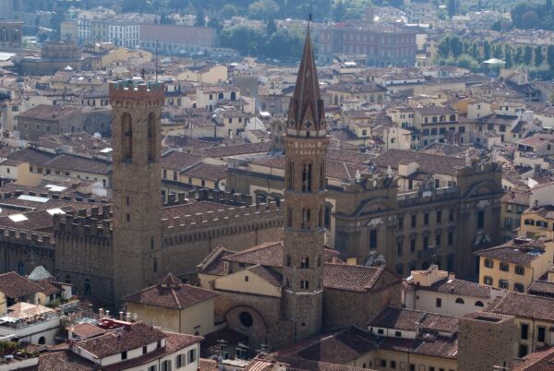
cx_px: 277
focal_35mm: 105
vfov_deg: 13.1
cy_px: 186
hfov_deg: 19.4
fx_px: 1618
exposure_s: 1/160
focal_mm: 70
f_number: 9
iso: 100
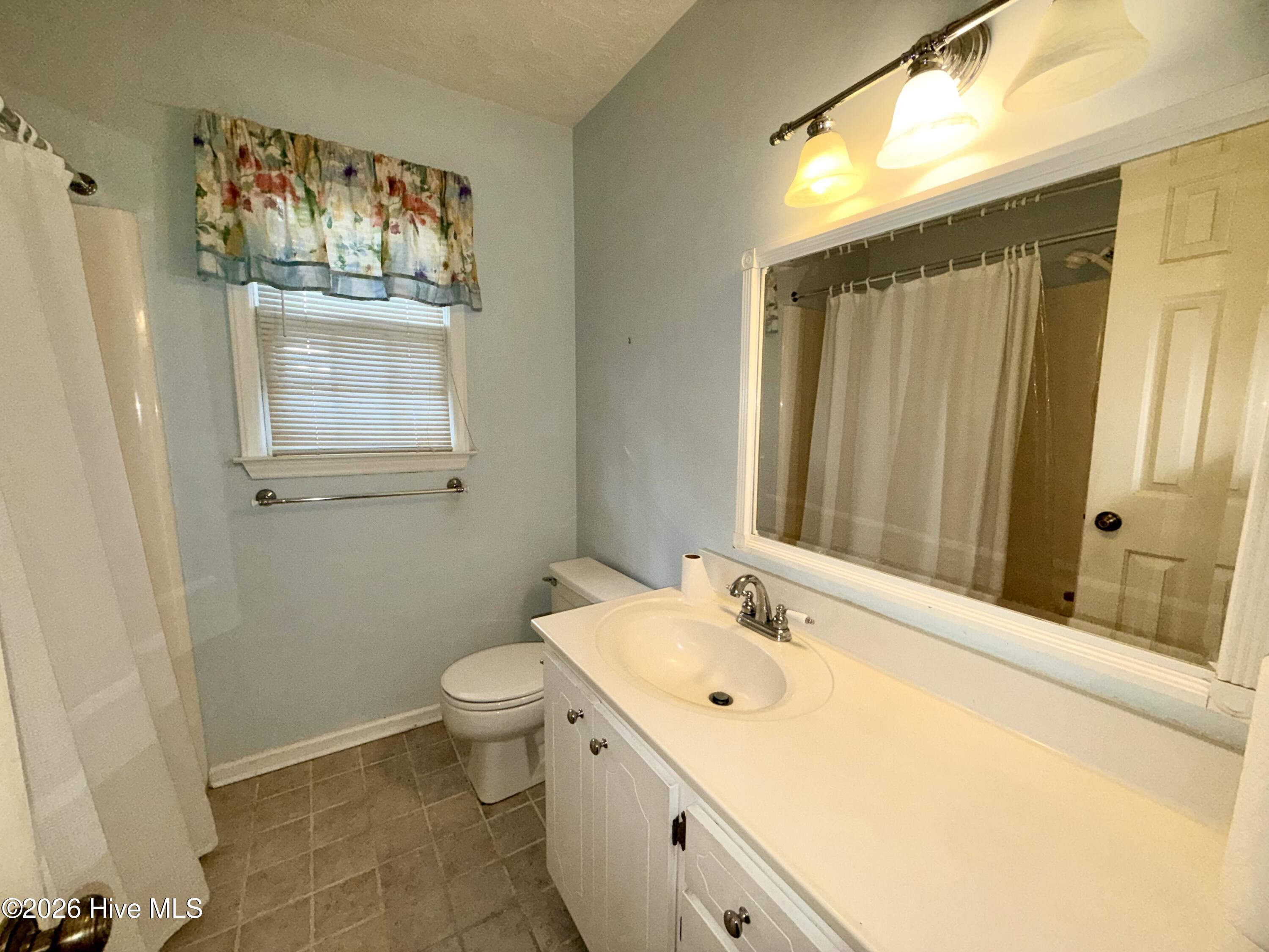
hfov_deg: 102.1
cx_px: 634
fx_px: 513
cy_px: 476
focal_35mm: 14
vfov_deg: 85.7
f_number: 2.2
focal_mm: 2.22
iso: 80
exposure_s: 1/74
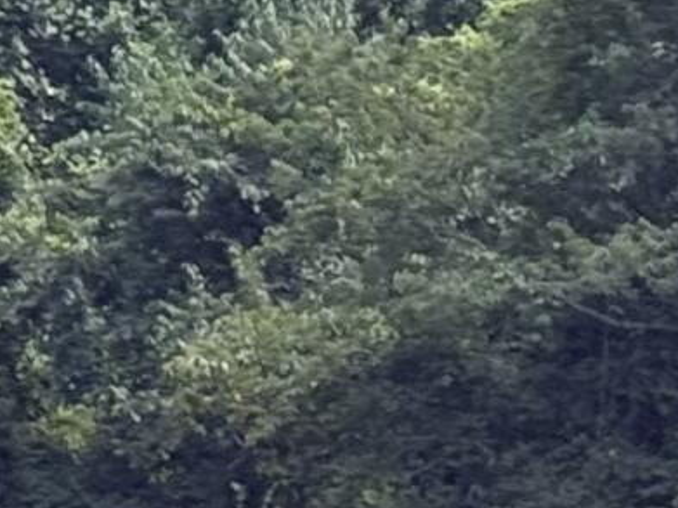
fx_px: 7206
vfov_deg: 4.0
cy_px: 813
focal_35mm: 368
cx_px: 1517
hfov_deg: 5.2
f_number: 1.78
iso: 100
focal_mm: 6.76
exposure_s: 1/1041
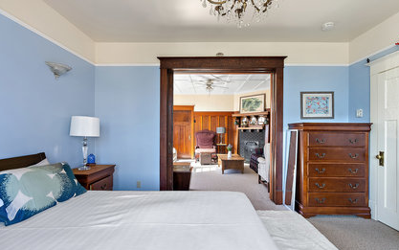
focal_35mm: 17
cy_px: 131
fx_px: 185
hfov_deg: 94.3
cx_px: 207
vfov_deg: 68.0
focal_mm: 16
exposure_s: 1/10
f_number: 7.1
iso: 400
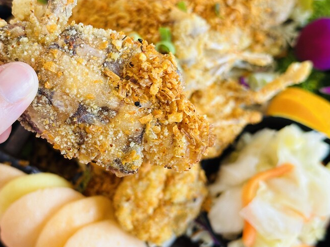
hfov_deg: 31.1
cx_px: 122
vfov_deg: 23.6
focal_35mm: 62
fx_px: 591
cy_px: 109
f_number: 1.78
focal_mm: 6.86
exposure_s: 1/60
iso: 200
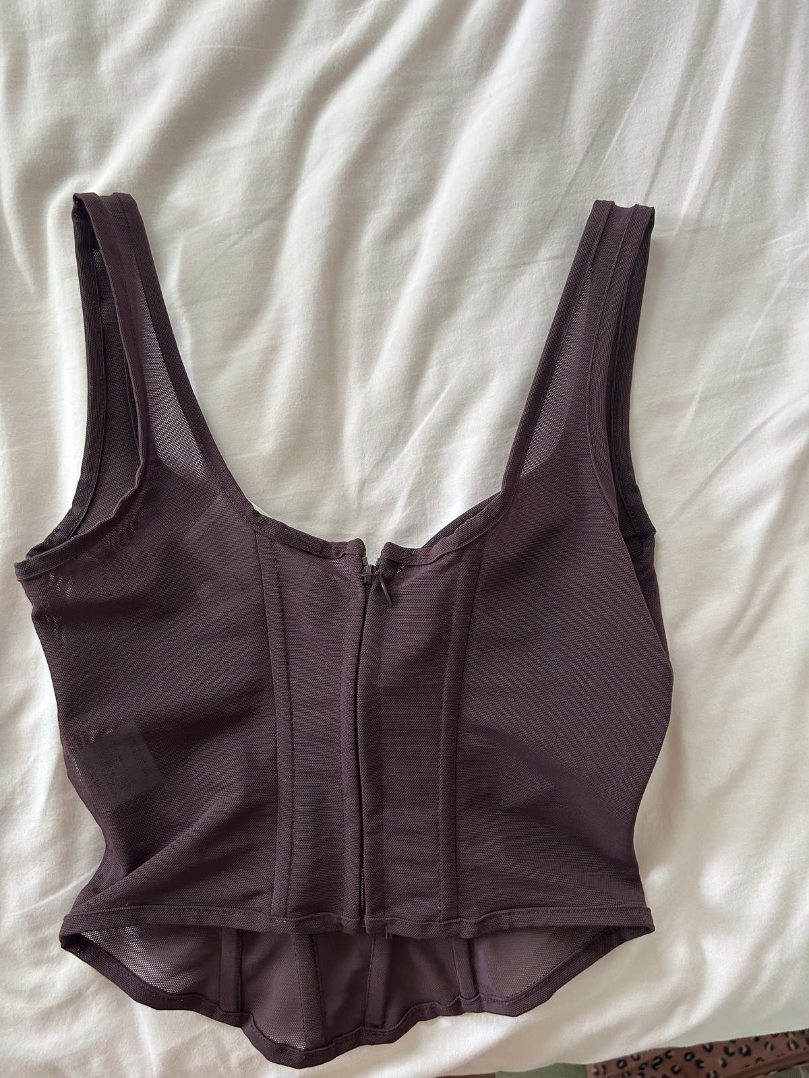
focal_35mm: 26
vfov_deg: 67.3
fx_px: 810
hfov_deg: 53.1
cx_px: 404
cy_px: 539
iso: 125
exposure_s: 1/71
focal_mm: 5.7
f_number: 1.5
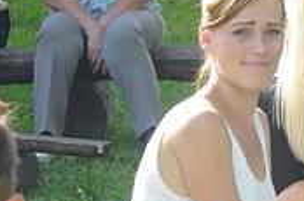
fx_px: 3217
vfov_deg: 3.6
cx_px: 625
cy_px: 134
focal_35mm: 382
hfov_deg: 5.3
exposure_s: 1/200
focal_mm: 52
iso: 640
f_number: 8
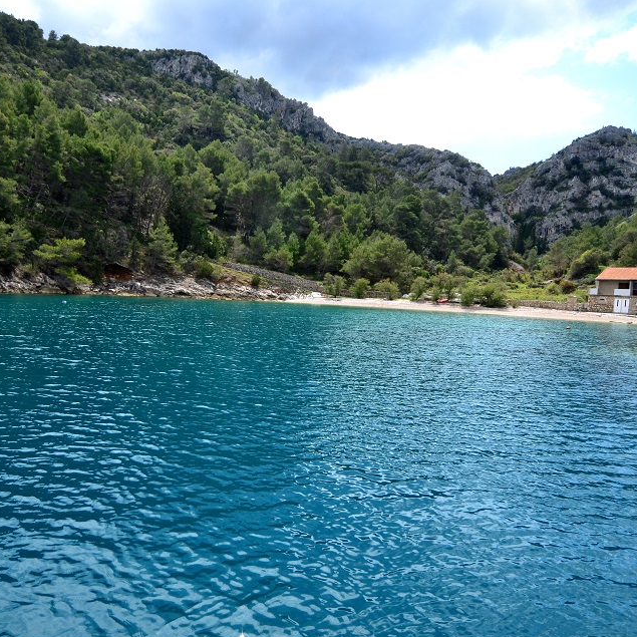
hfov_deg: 64.8
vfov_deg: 65.0
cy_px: 314
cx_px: 278
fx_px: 500
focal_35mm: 24
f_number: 4
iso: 400
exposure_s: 1/4000
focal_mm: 12
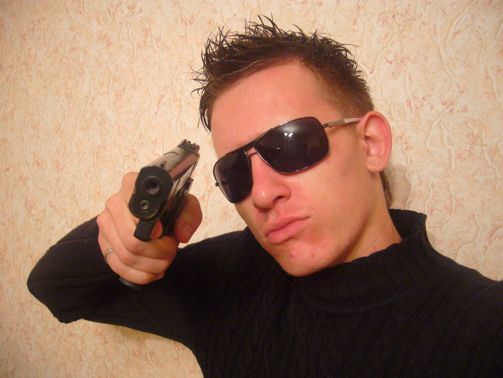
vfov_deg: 40.7
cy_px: 189
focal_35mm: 35
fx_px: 509
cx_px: 252
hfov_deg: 52.6
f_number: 2.8
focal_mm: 5.8
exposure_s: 1/8
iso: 200
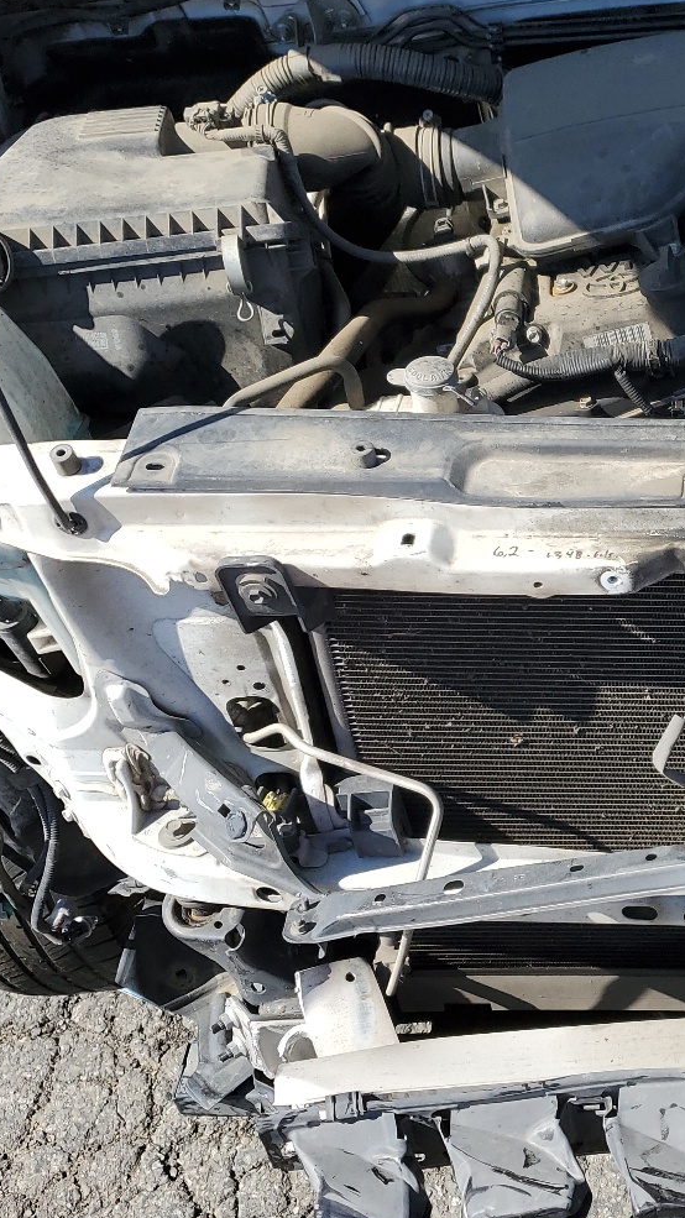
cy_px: 608
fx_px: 1485
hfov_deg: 24.7
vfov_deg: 44.6
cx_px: 700
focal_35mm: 46
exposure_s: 1/2000
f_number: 1.5
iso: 50
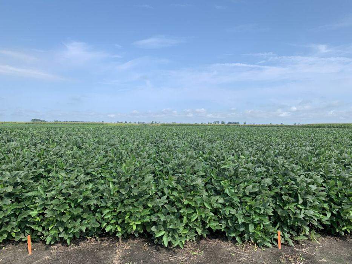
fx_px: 264
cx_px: 176
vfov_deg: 53.1
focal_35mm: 26
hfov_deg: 67.3
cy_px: 132
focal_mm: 4.25
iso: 25
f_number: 1.8
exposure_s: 1/1610
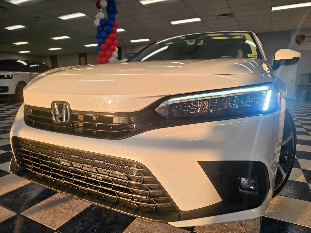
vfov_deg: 58.9
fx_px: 207
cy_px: 116
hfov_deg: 73.9
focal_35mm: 23
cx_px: 156
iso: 12
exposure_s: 1/120
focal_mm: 6.3
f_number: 1.7
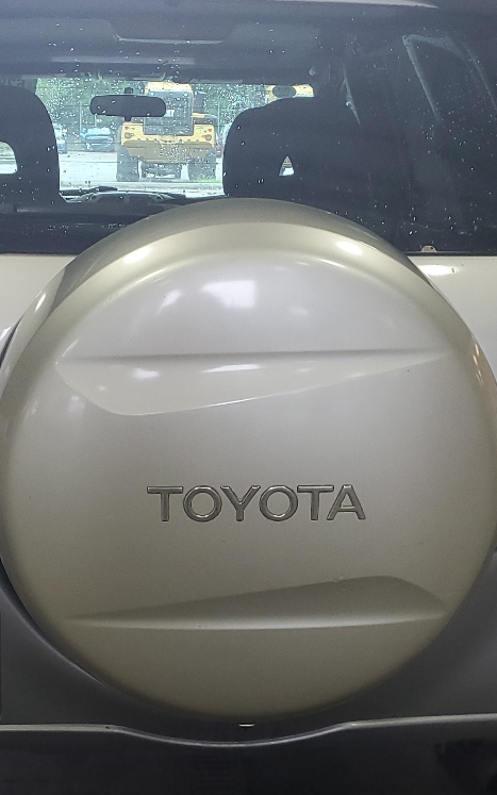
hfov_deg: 21.9
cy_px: 419
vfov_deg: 34.5
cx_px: 171
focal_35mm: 59
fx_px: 1278
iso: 71
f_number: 1.5
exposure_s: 1/60.2
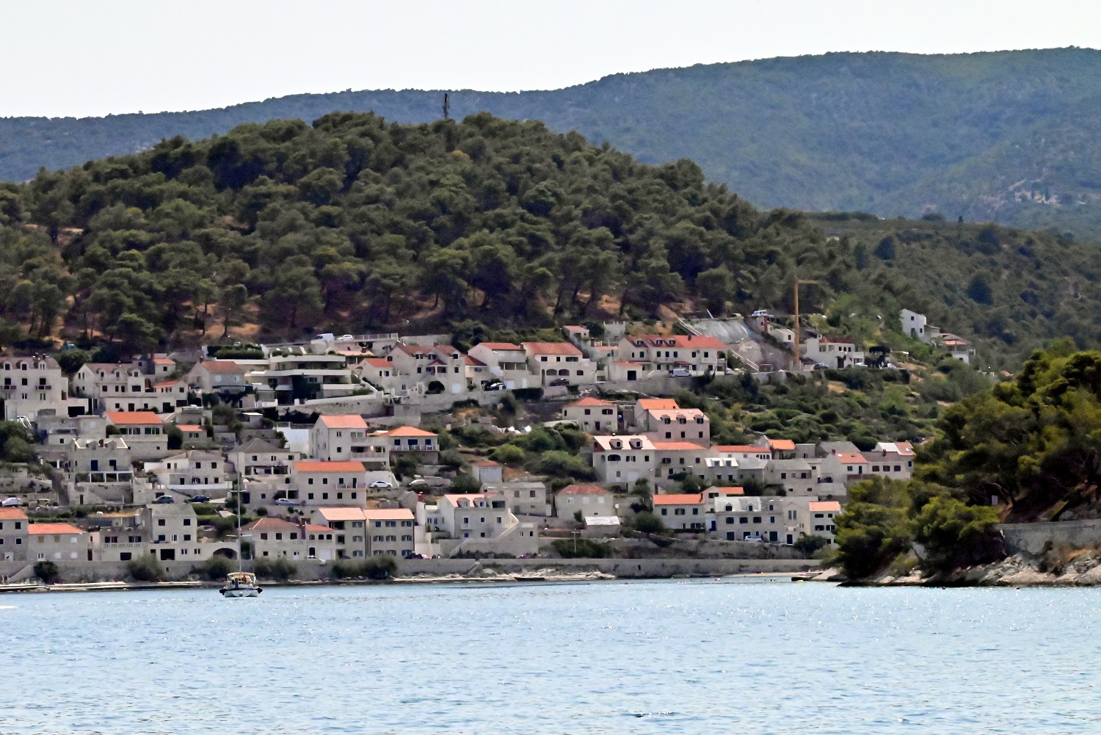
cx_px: 550
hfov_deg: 14.1
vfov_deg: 9.5
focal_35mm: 145
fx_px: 4436
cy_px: 368
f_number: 29
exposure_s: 1/8000
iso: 25600
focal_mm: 145
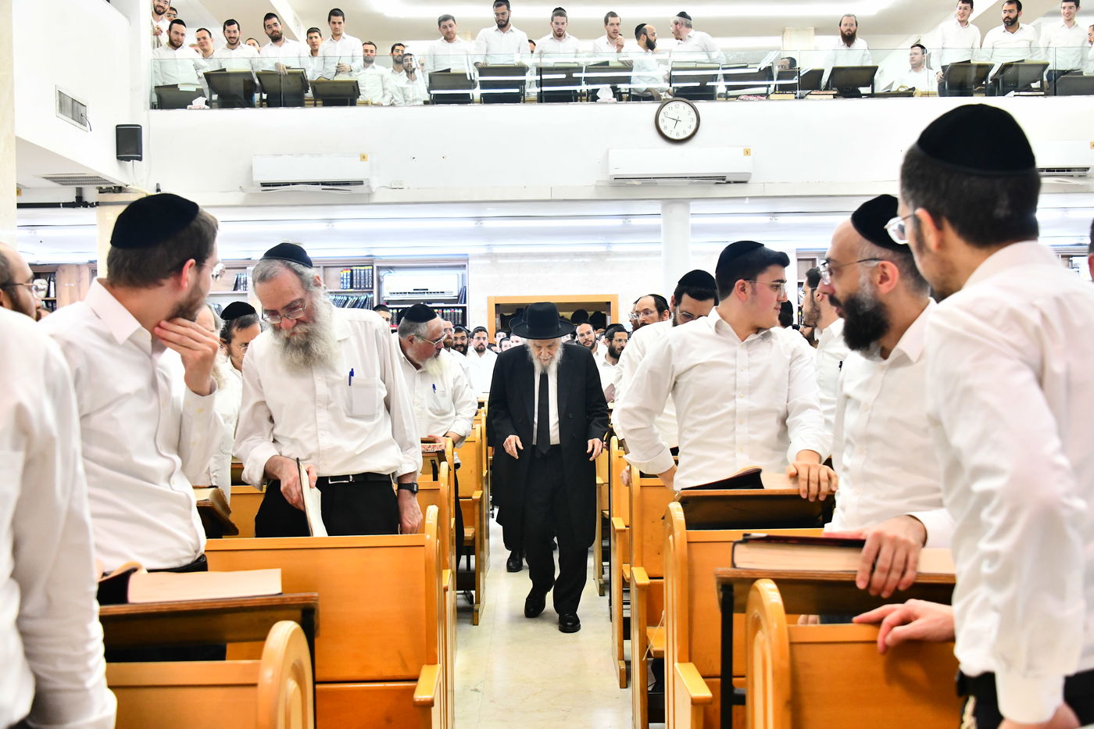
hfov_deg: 50.7
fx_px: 1155
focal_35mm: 38
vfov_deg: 35.0
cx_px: 547
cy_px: 364
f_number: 5.6
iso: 3200
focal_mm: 38
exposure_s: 1/160
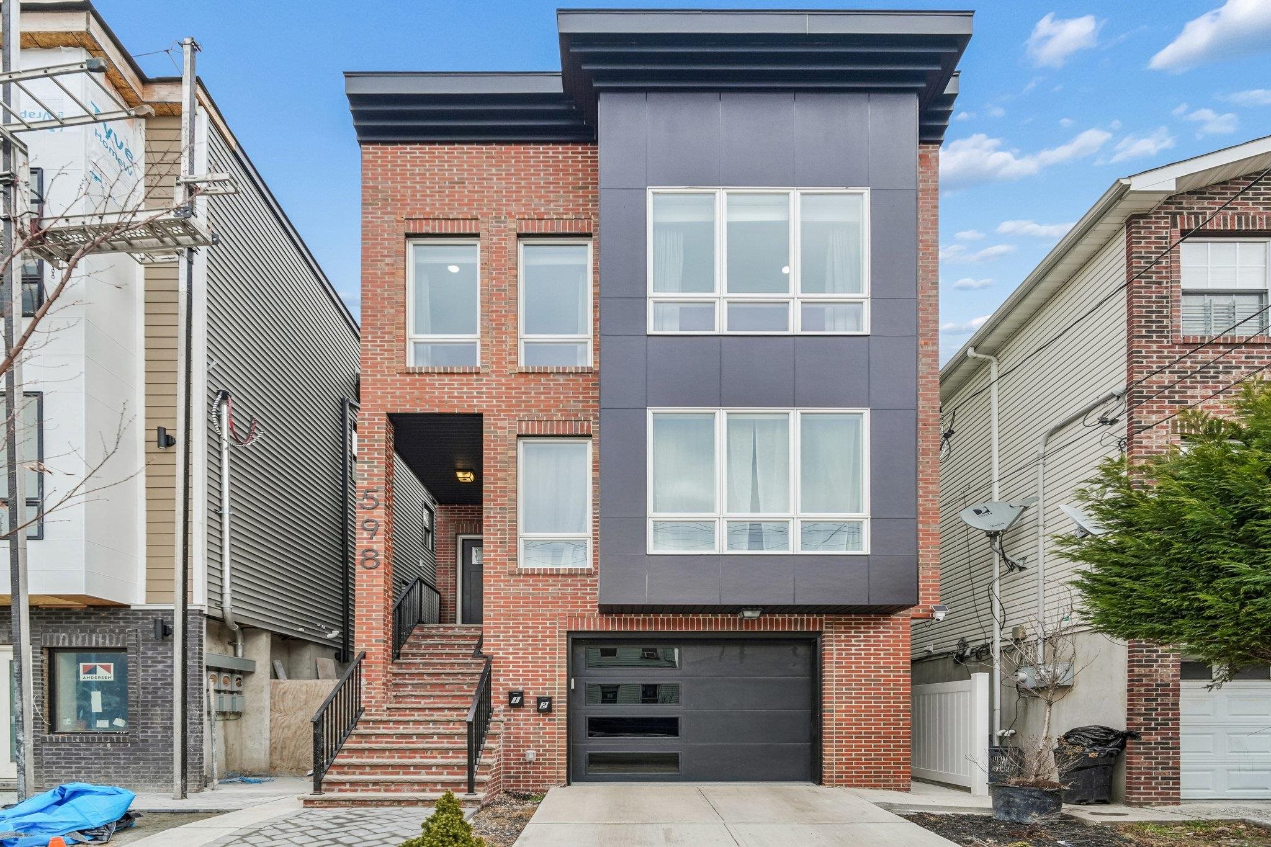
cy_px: 424
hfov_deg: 96.7
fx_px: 565
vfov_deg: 73.7
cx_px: 636
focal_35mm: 16
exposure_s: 1/160
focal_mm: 16
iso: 400
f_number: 8
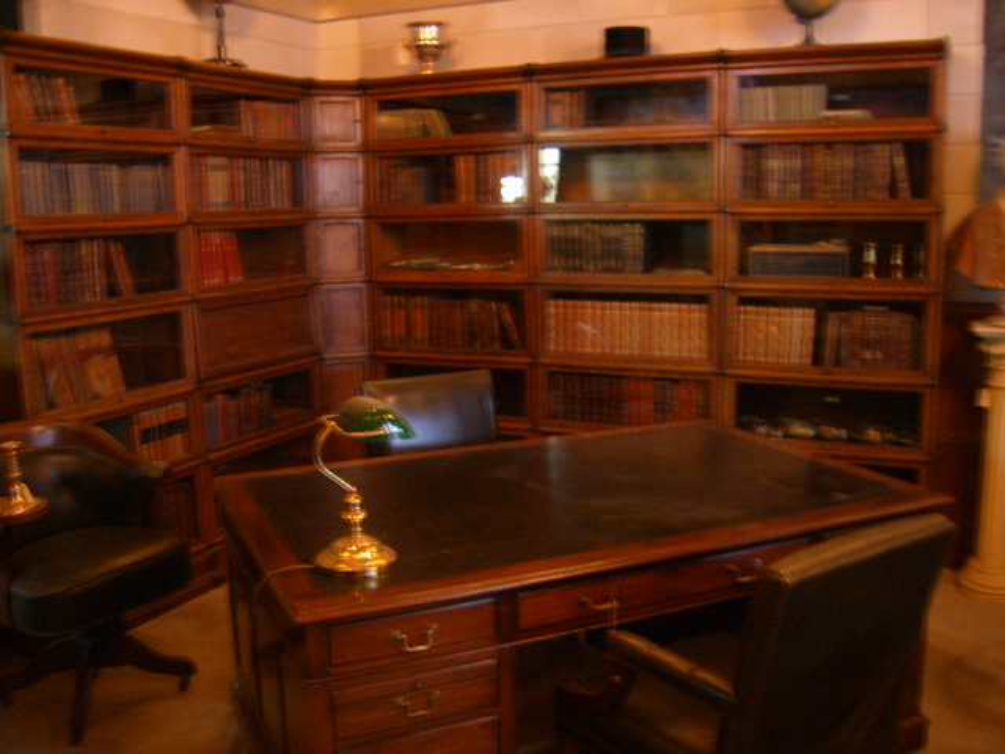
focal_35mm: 35
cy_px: 377
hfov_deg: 52.6
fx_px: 1016
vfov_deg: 40.7
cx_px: 502
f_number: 2.8
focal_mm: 5.8
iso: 100
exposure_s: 1
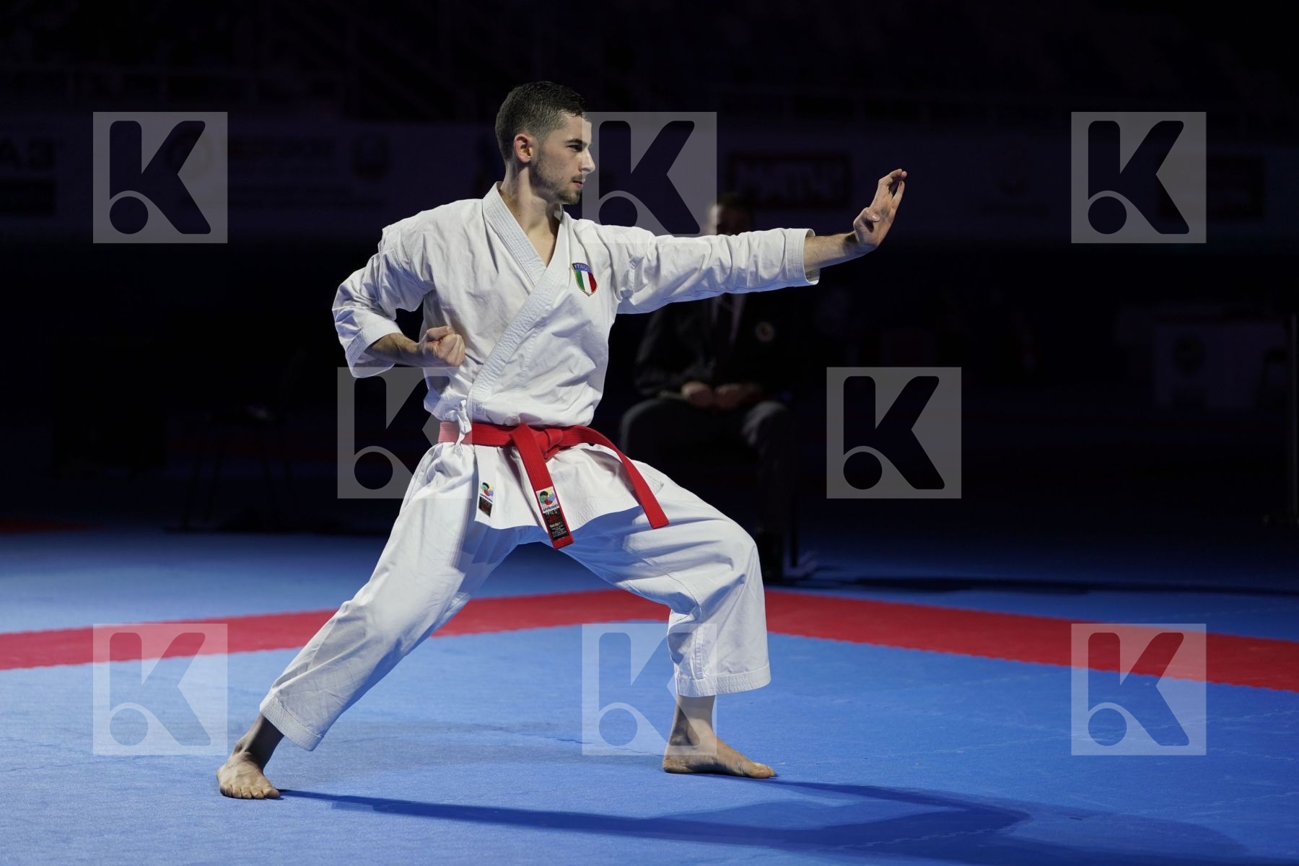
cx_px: 650
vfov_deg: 13.3
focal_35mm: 103
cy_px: 433
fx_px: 3716
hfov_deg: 19.8
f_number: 2.8
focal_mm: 103
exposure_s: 1/500
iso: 500
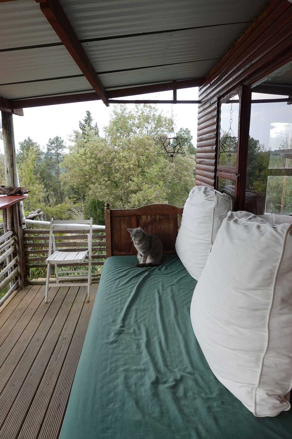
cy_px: 220
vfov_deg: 73.7
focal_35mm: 24
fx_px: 292
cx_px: 146
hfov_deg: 53.1
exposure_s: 1/160
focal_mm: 9.4
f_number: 4
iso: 125
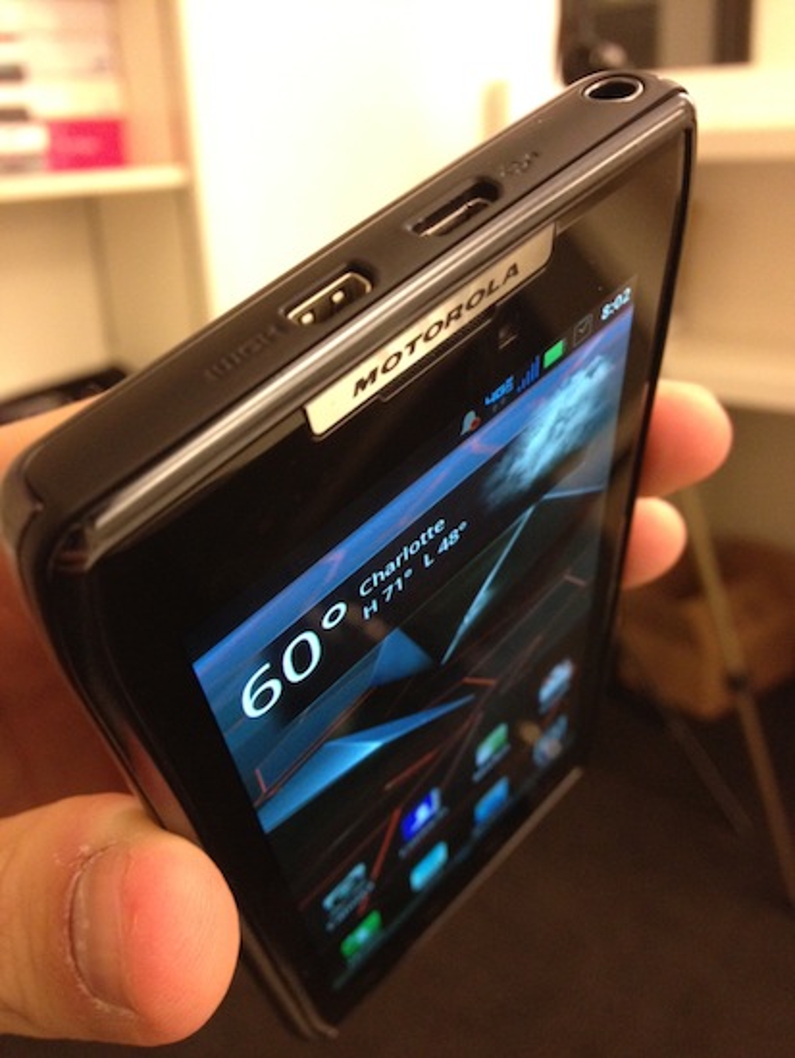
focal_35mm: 35
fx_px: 1071
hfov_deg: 40.7
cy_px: 529
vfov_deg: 52.6
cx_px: 398
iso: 320
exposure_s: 1/20
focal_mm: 4.28
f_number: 2.4
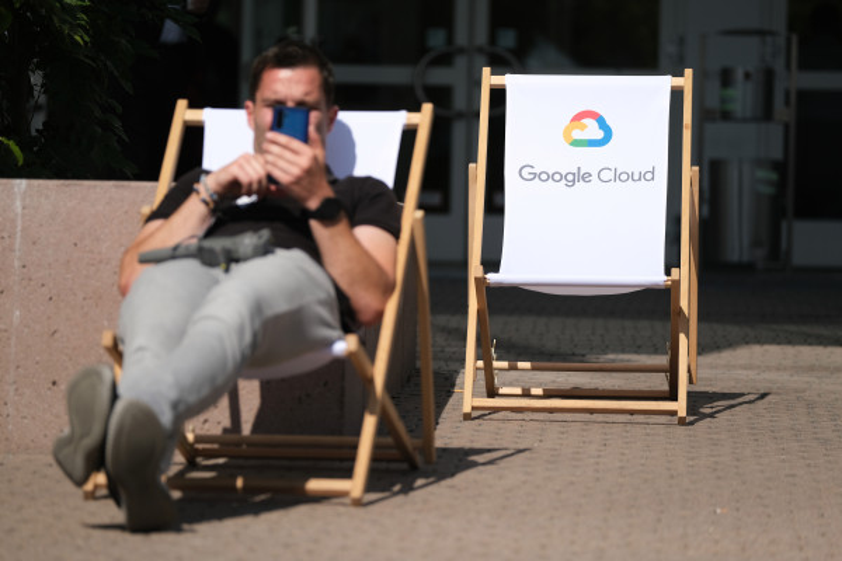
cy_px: 280
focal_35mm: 210
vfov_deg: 6.5
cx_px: 421
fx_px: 4911
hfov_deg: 9.8
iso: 200
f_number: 2.8
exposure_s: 1/5000
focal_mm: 140
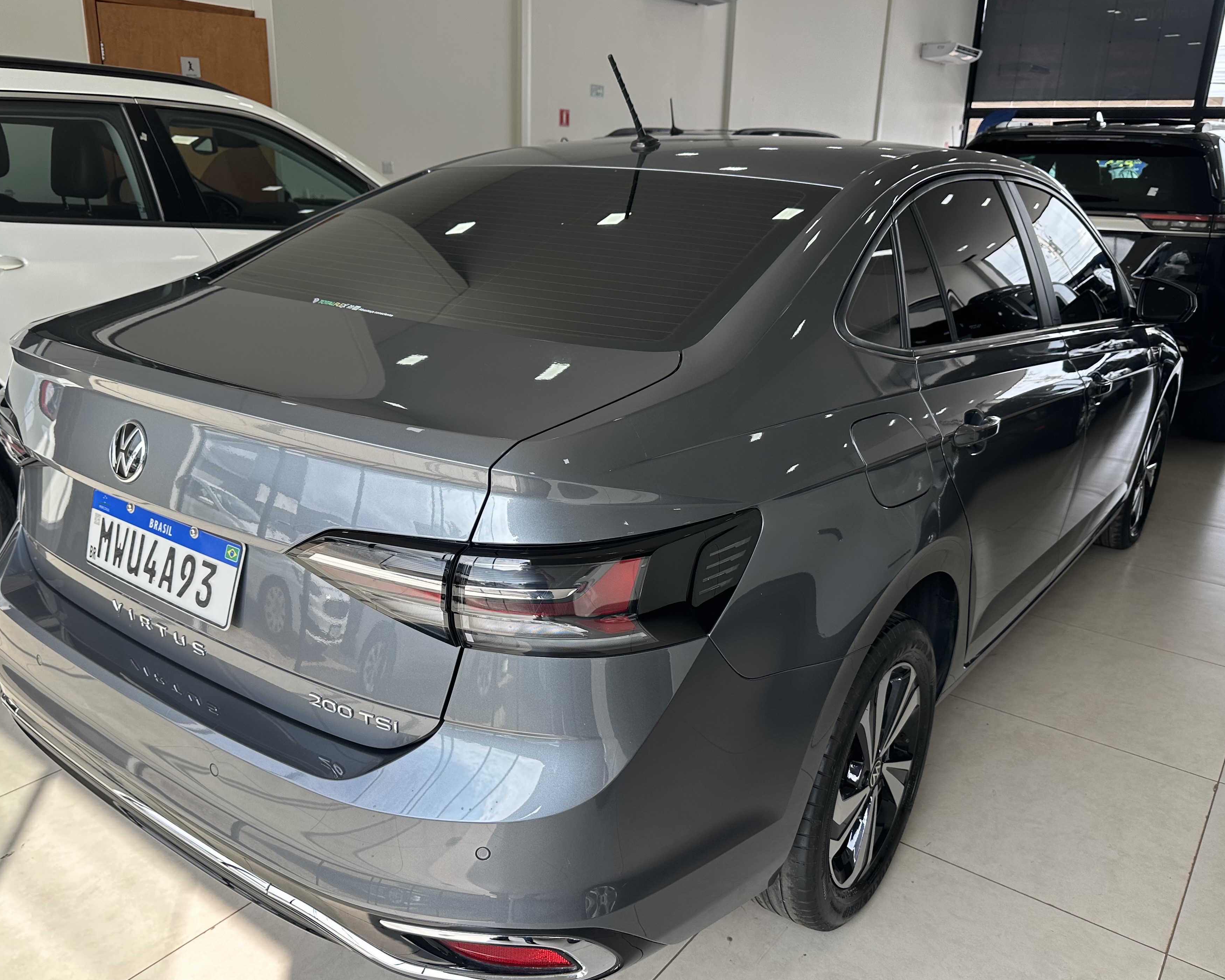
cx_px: 580
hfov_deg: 64.0
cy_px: 506
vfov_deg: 53.2
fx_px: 979
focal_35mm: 27
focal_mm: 6.86
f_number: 1.78
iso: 80
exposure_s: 1/541
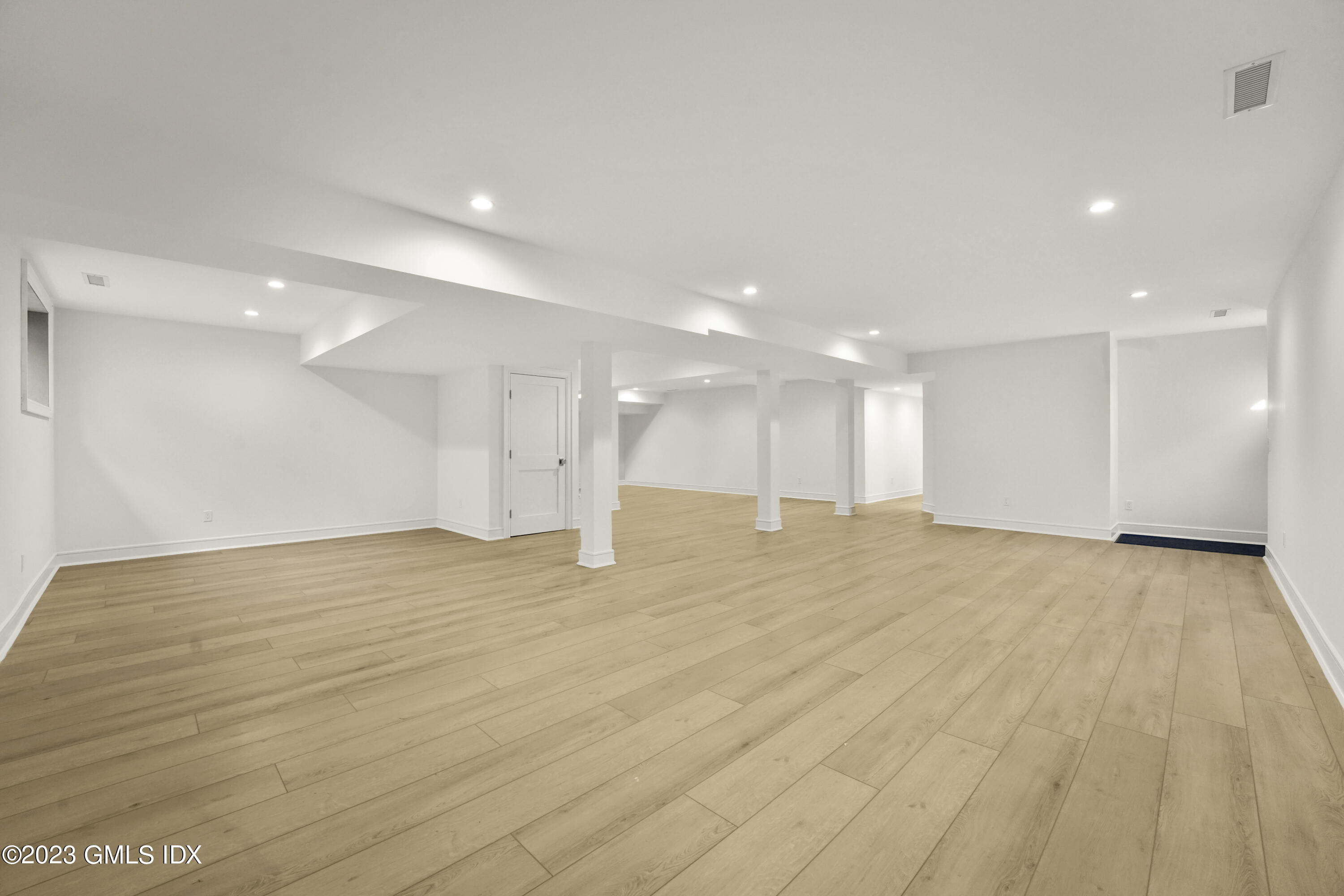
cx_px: 672
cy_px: 448
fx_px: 523
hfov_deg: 104.3
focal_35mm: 14
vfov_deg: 81.2
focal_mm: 14
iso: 800
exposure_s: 1/8
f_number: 9
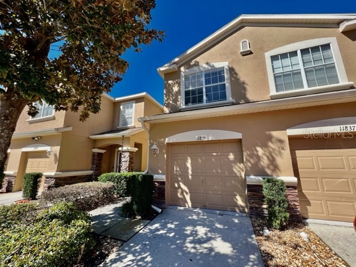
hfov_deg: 106.2
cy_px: 134
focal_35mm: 13
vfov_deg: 89.9
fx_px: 134
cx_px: 178
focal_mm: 1.57
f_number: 1.8
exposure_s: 1/576
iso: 32
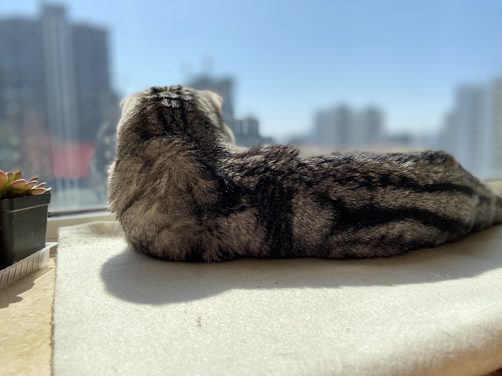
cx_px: 251
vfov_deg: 53.1
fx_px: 377
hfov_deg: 67.3
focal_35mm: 26
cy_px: 188
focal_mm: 4.25
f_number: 1.8
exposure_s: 1/1996
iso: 32
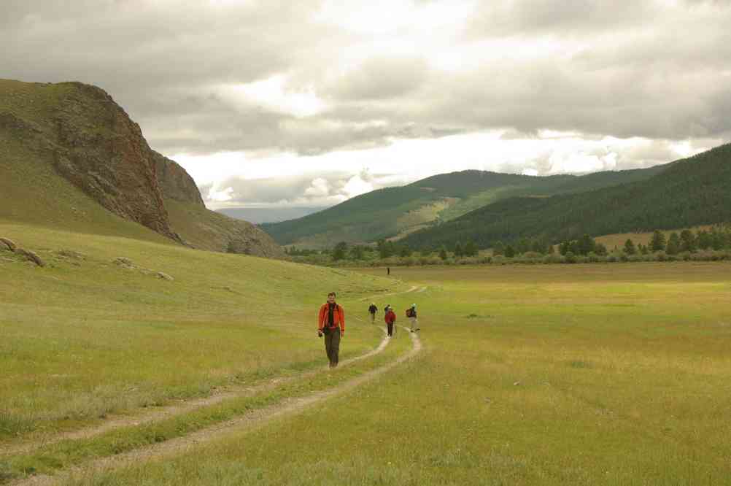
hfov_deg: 27.0
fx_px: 1521
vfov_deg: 18.1
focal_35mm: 75
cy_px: 243
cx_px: 366
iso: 100
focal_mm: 50
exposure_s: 1/180
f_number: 8
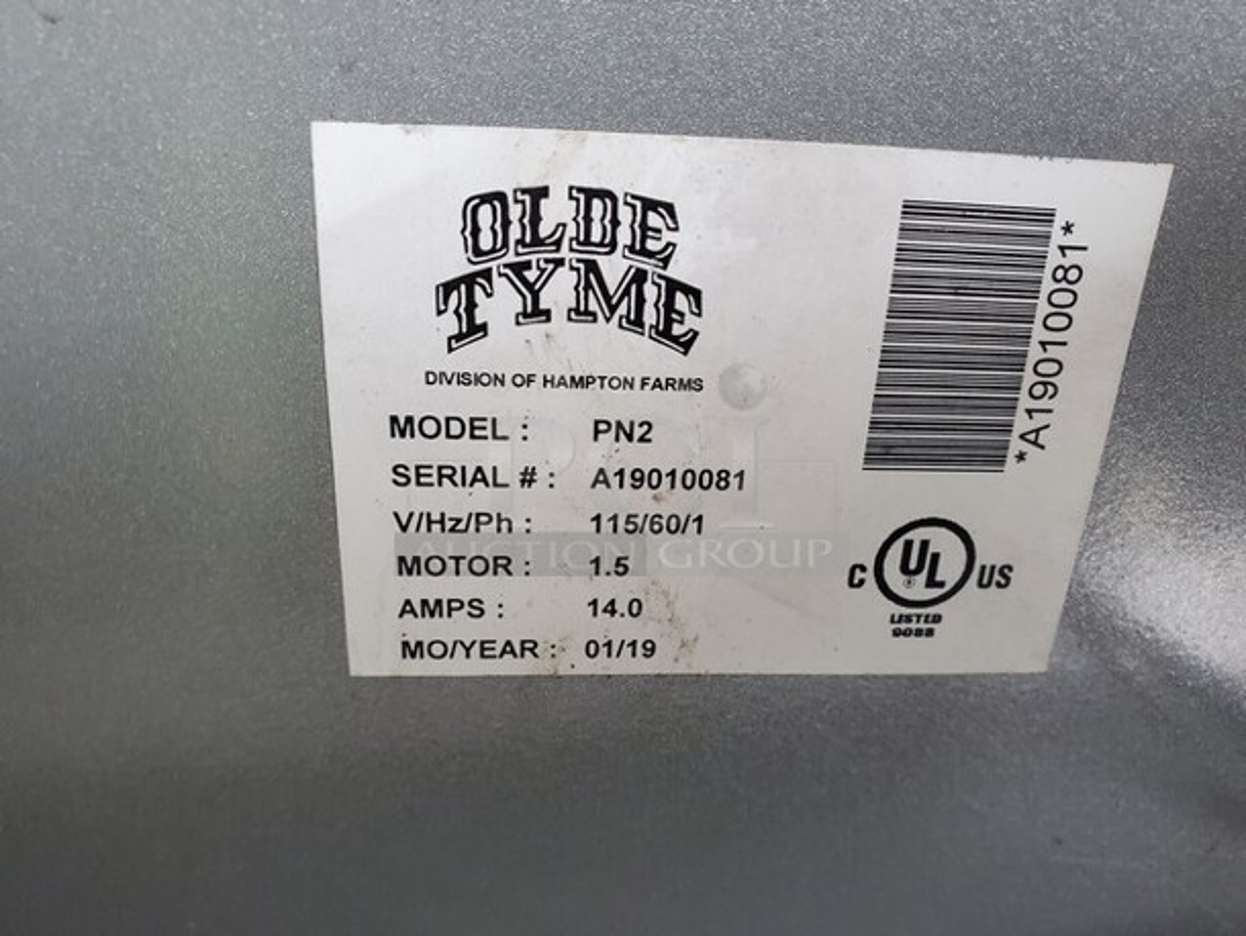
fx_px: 936
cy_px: 468
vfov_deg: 53.1
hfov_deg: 67.3
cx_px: 623
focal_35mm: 26
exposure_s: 1/100
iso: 320
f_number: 2.4
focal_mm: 4.3
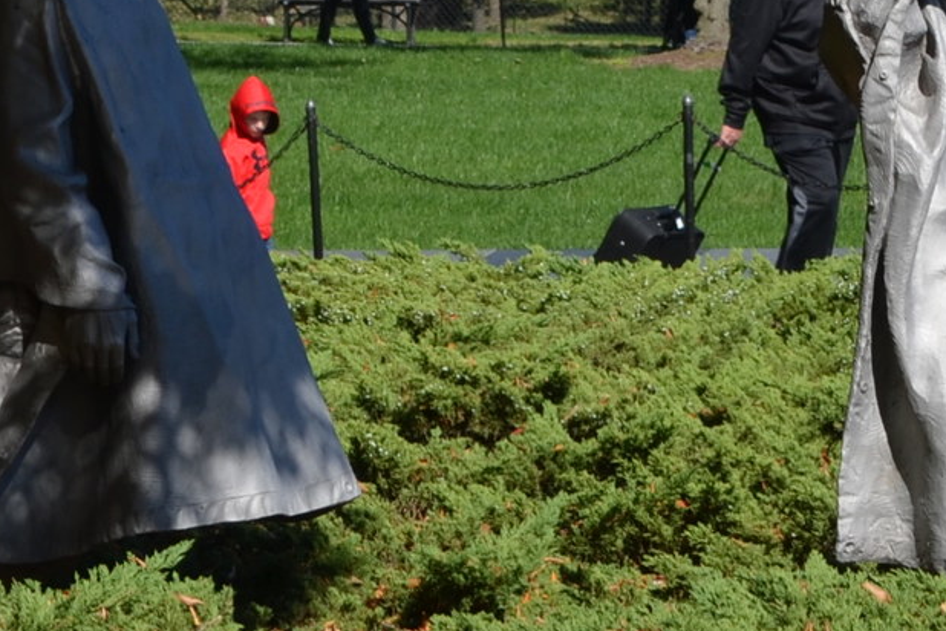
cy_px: 291
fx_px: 8750
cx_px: 626
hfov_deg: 6.2
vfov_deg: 4.1
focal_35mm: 333
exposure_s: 1/250
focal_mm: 55
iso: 100
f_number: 8
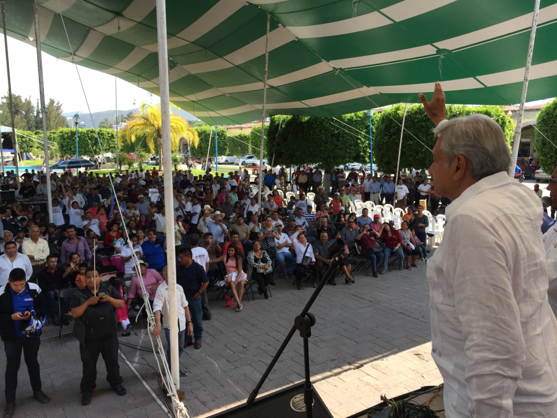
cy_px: 209
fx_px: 467
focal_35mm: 29
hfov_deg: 61.7
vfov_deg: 48.2
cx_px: 278
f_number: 2.2
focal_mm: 4.15
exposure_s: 1/455
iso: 32
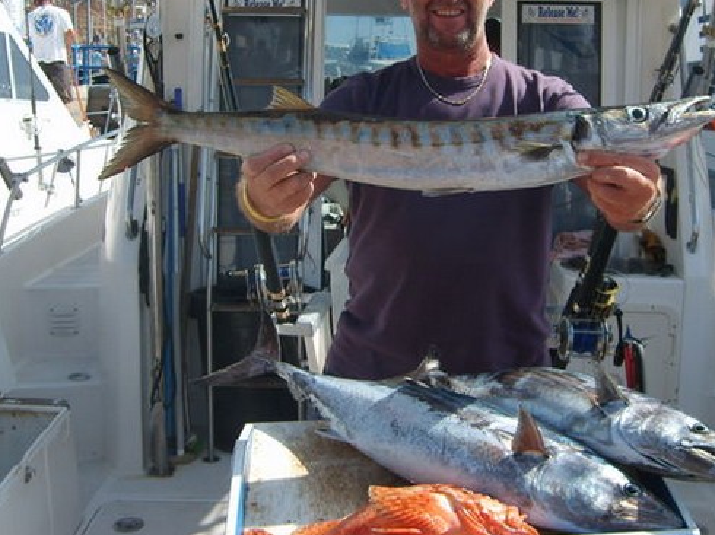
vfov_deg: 32.0
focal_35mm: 45
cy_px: 204
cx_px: 433
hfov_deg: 41.9
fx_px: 929
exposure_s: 1/1000
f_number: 2.8
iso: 50
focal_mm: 5.8
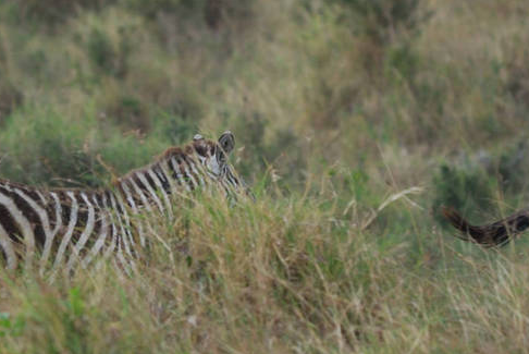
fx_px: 12722
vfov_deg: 1.6
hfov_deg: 2.4
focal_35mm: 865
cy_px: 158
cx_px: 208
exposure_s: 1/400
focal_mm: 400
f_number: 5.6
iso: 720
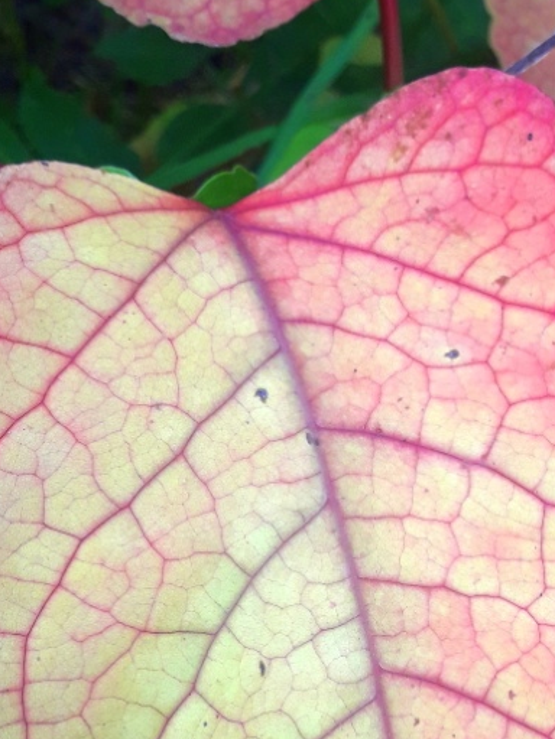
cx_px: 376
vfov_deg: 33.0
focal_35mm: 56
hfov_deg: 25.9
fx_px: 1197
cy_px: 626
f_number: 1.9
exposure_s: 1/100
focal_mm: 3.7
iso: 40
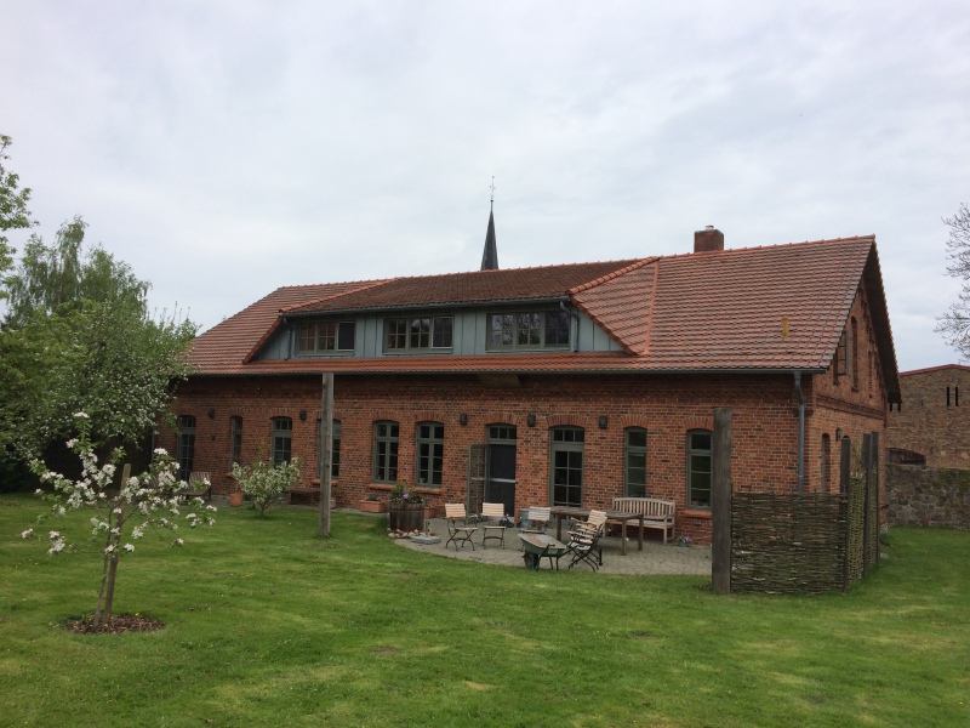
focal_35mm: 29
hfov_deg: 61.7
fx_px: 813
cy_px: 364
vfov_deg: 48.2
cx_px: 485
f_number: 2.2
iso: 32
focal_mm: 4.15
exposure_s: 1/1208
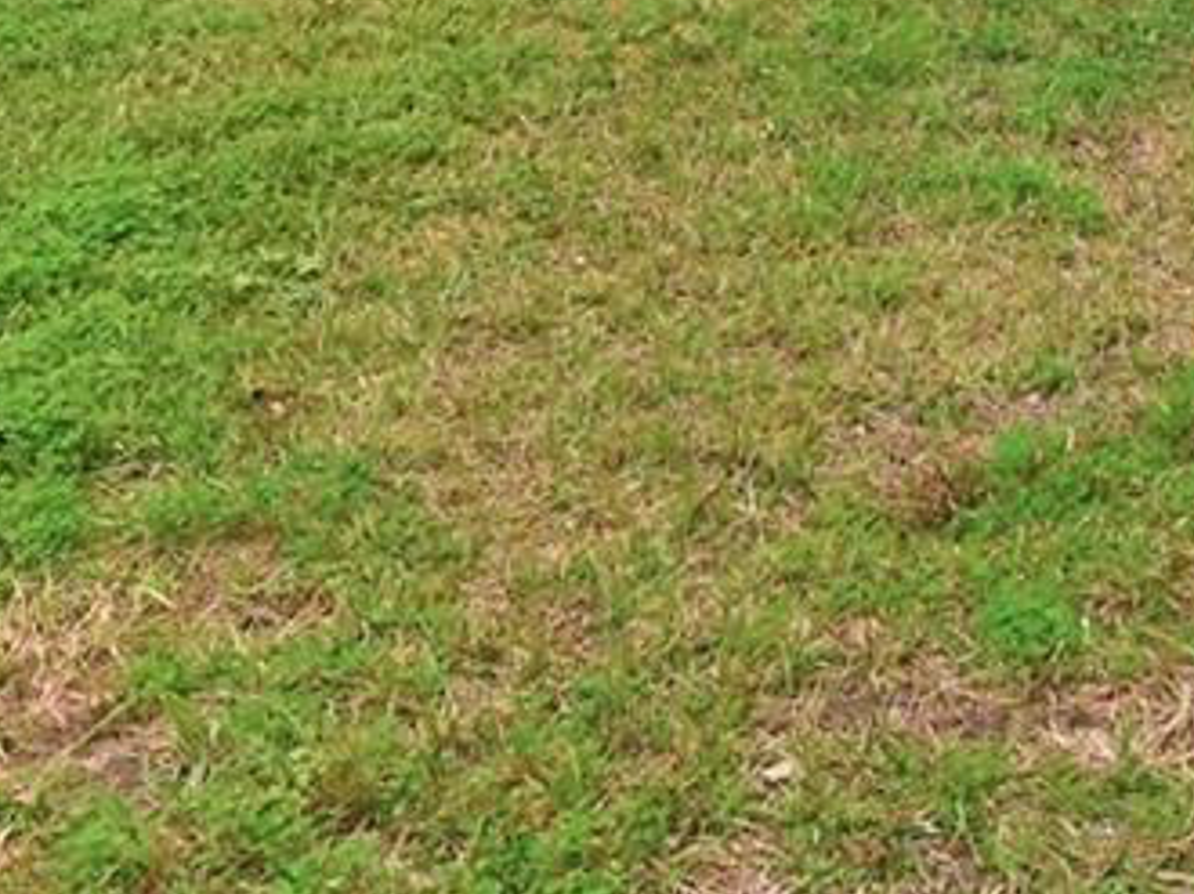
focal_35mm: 70
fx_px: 2413
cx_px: 1306
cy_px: -793
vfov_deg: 16.8
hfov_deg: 25.8
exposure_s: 1/250
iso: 200
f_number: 10
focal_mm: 10
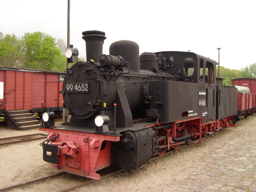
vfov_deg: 40.7
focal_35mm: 35
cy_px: 96
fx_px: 259
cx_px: 128
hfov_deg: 52.6
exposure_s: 1/141
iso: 50
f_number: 2.8
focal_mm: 5.8
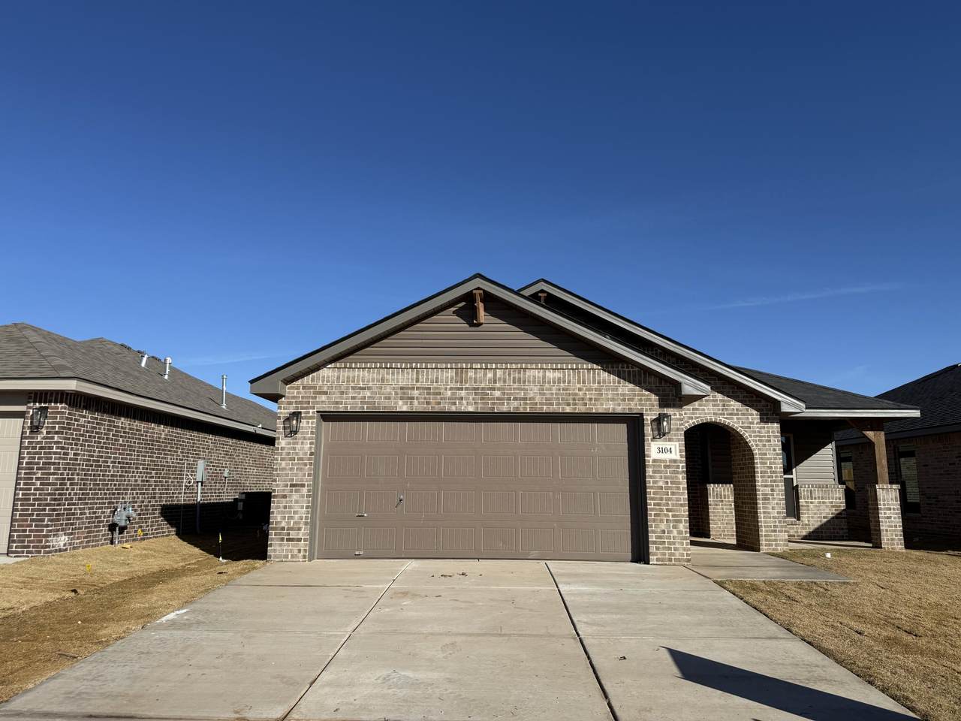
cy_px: 360
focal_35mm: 24
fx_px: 666
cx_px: 480
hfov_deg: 71.6
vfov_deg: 56.8
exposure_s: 1/6173
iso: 80
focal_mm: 6.76
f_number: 1.78
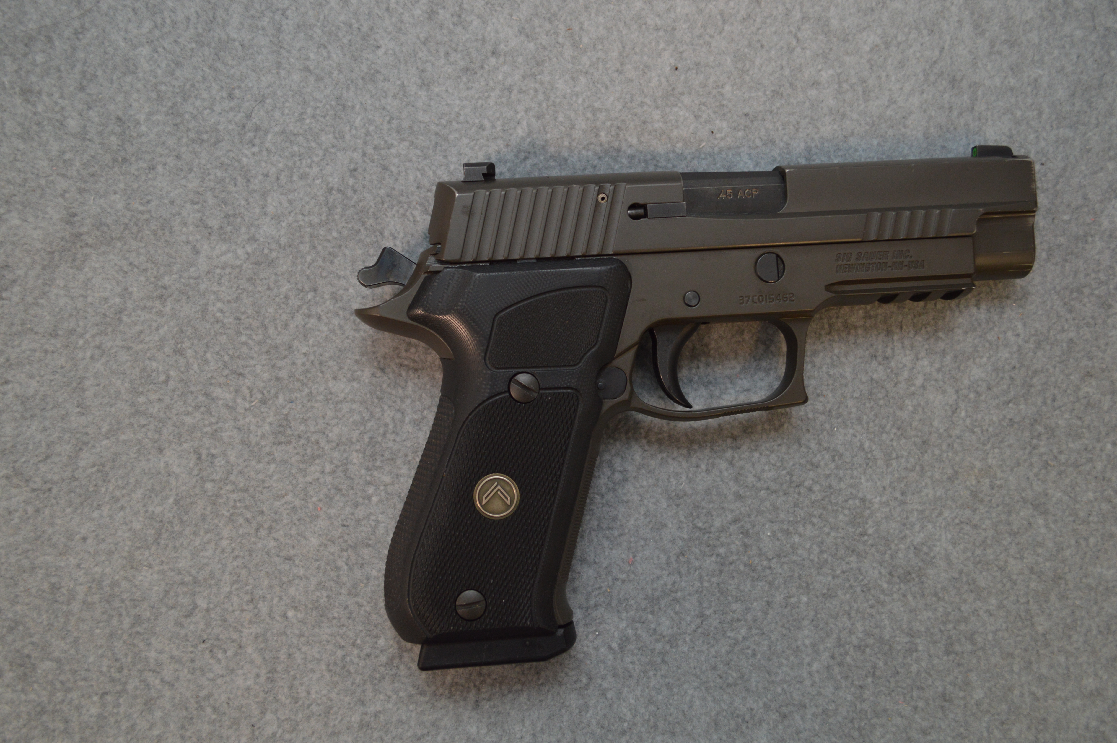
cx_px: 558
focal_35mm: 33
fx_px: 1023
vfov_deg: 39.9
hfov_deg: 57.3
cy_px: 372
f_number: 4.5
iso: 400
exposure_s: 1/80
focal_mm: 22
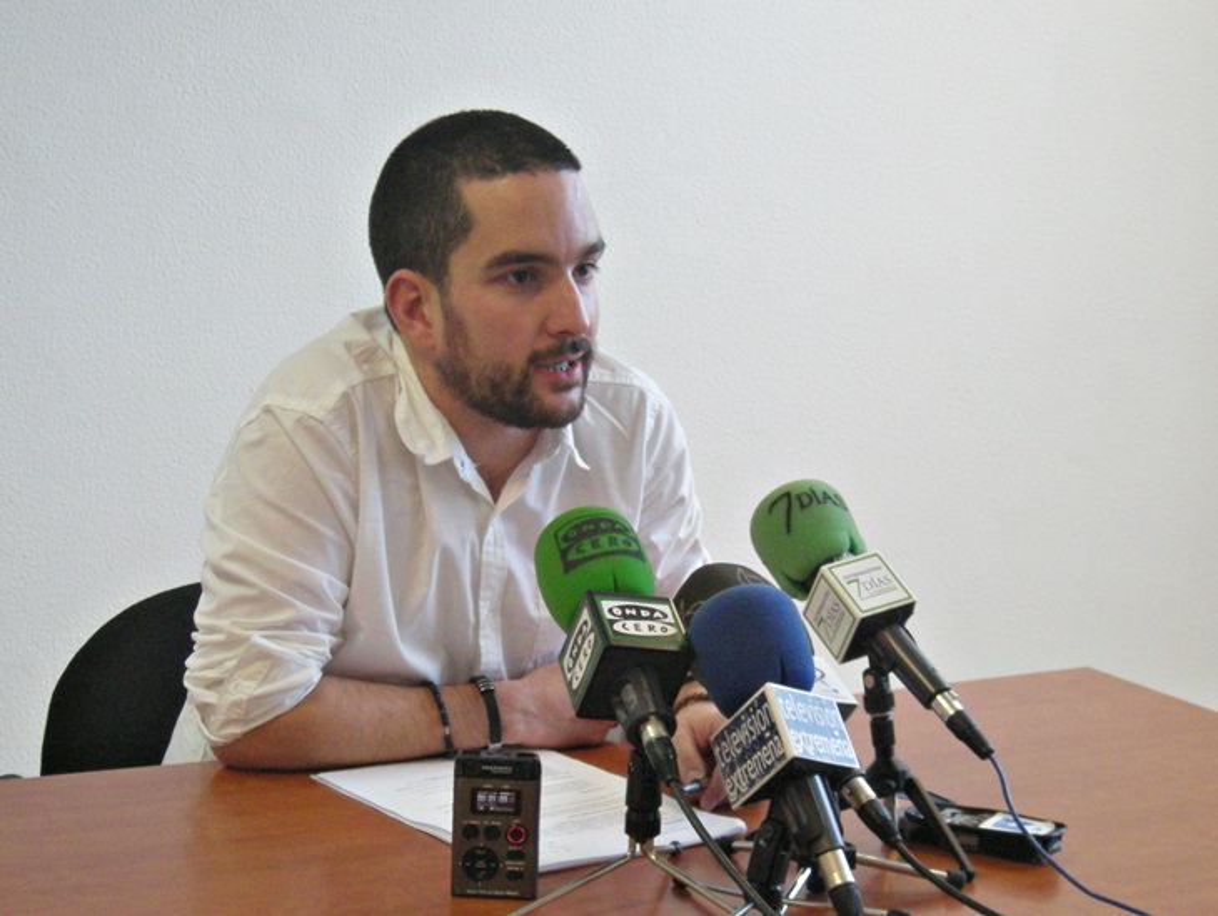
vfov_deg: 24.1
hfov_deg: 31.7
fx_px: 2148
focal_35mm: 61
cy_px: 458
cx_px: 609
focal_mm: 9.9
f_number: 3.5
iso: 192
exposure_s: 1/60
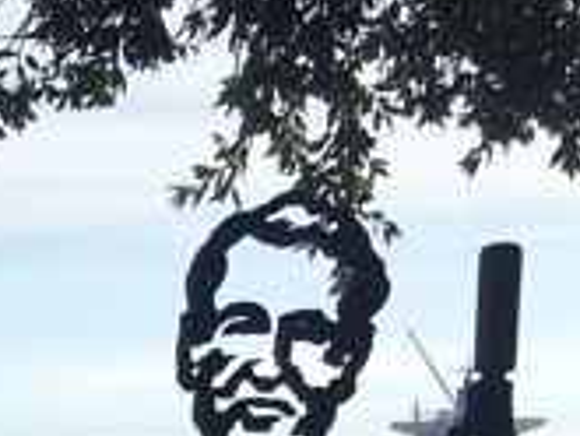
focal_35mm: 158
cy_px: 962
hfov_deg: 10.7
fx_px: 2649
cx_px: -805
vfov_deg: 8.7
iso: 25
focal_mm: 4.15
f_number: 2.2
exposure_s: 1/2849
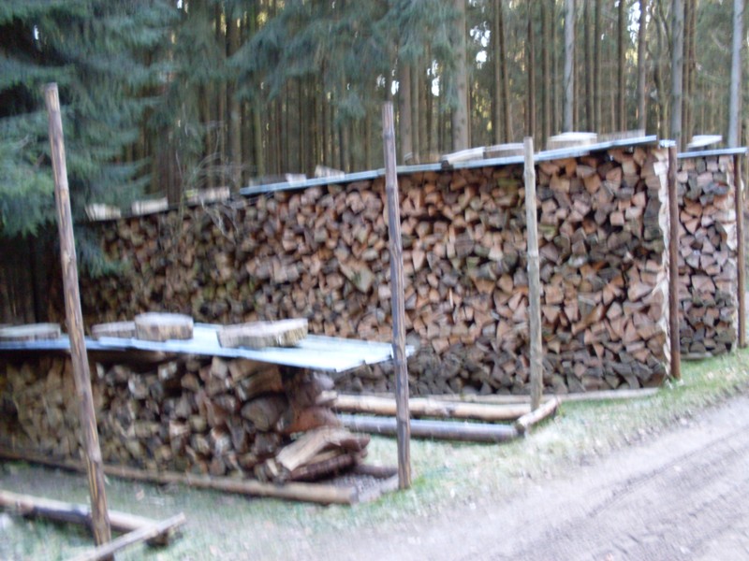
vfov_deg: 37.7
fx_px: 822
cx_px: 374
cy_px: 280
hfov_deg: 49.0
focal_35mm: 38
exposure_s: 1/15
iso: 200
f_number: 2.8
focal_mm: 6.3
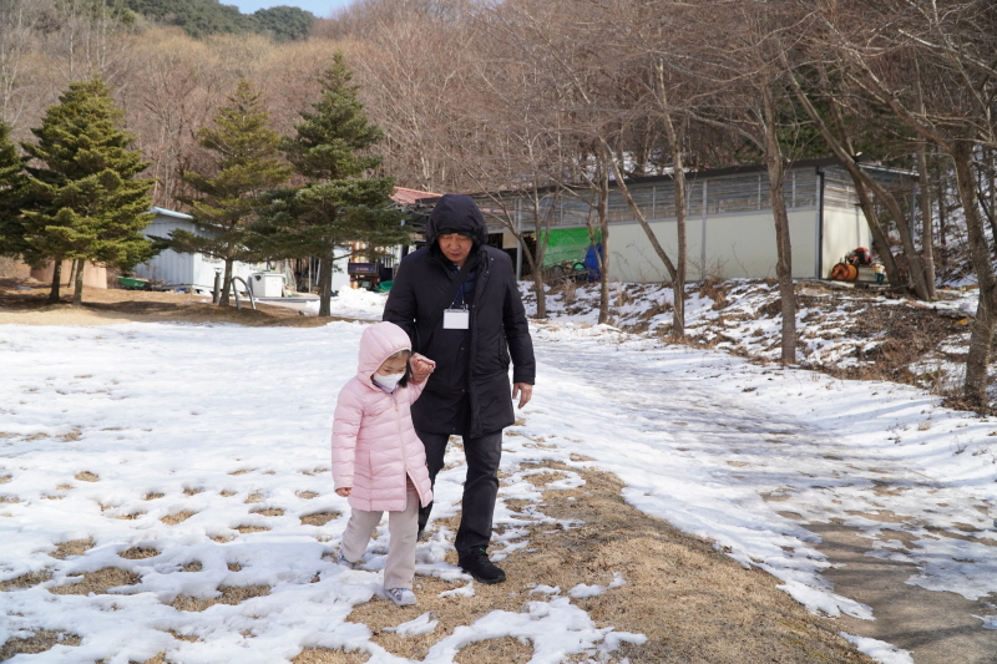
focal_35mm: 36
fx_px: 997
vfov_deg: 36.9
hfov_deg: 53.1
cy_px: 332
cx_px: 498
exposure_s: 1/400
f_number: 4.5
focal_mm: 24
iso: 100
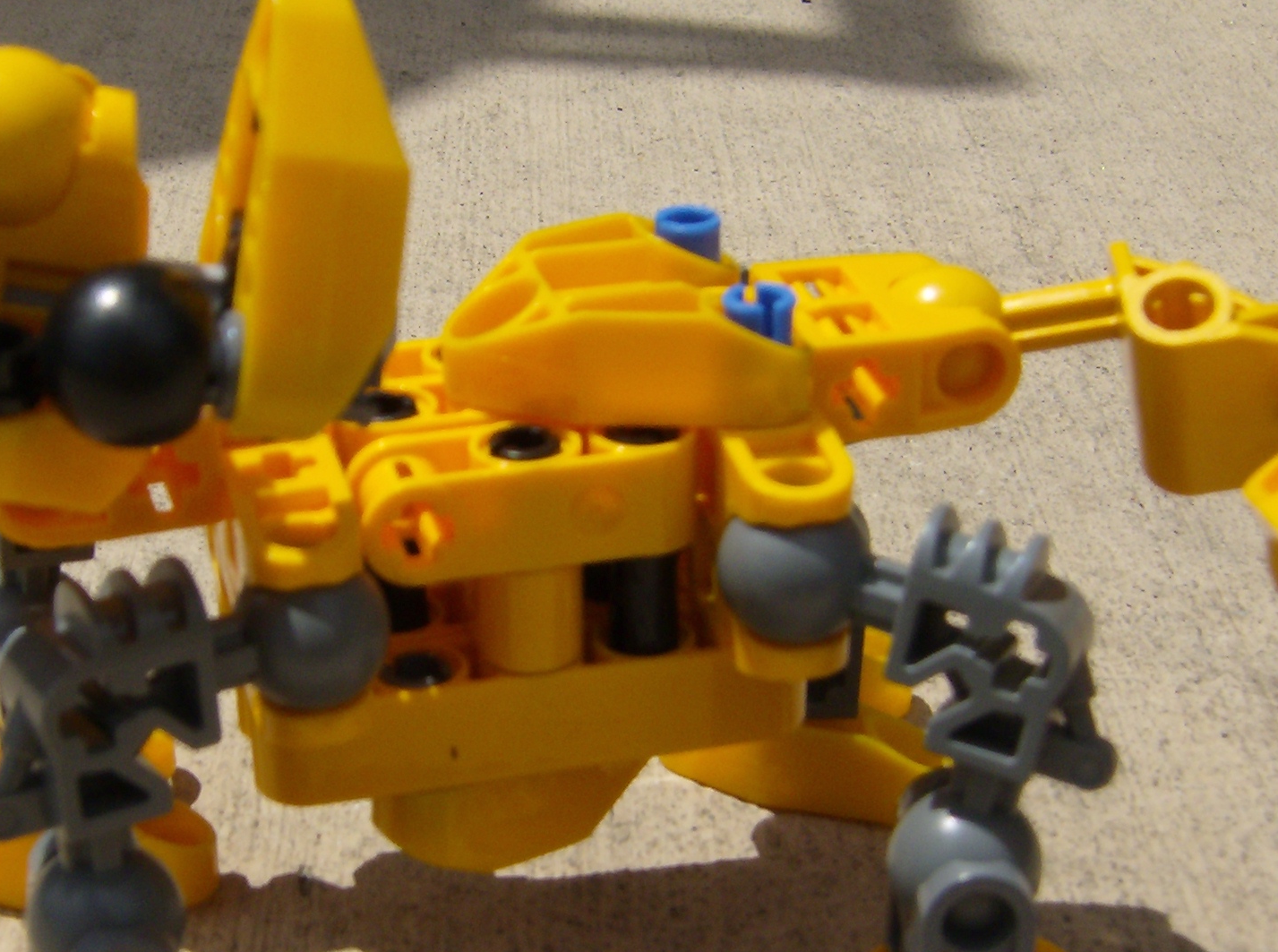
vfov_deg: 22.5
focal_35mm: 65
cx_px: 434
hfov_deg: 29.7
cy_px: 523
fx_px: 2394
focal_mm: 6
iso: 100
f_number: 4.7
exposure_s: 1/1600
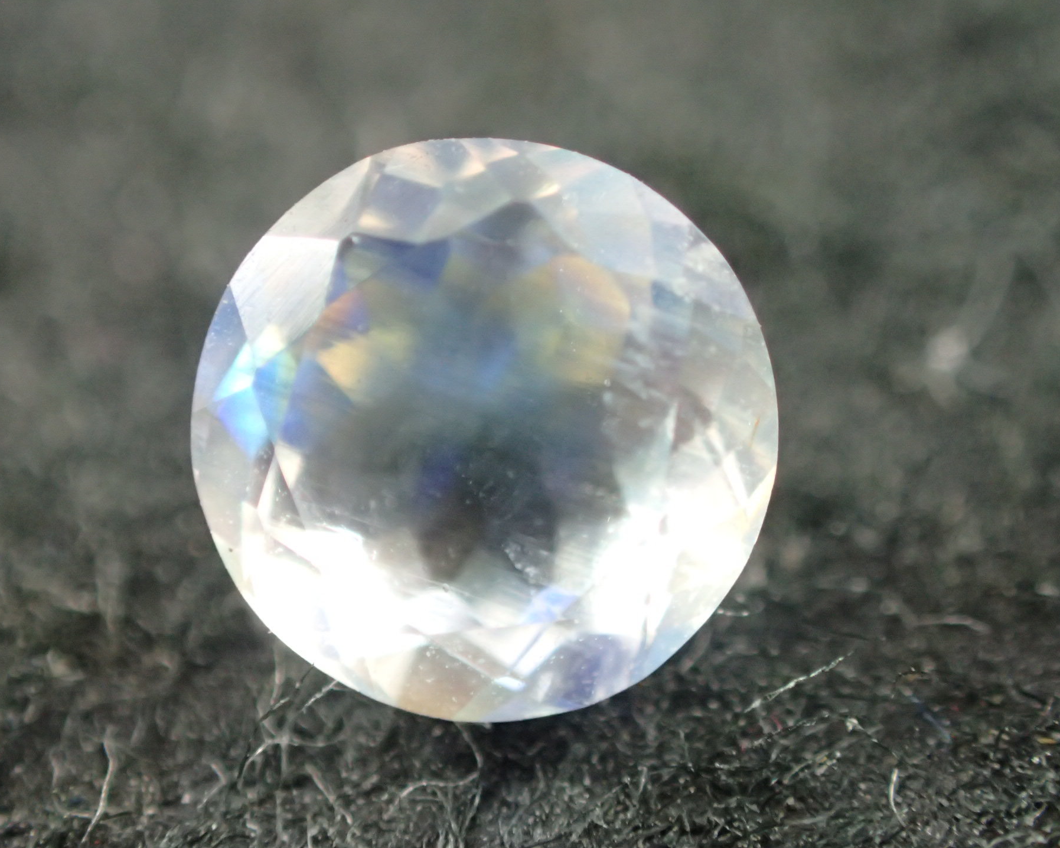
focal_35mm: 95
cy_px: 423
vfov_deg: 16.2
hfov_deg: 20.2
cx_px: 495
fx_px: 2980
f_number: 4.7
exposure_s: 1/100
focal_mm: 16.48
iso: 800
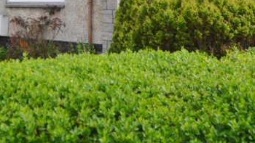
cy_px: -33
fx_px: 311
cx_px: 71
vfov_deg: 23.5
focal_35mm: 46
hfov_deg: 43.5
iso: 400
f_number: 3.5
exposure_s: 1/2500
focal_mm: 10
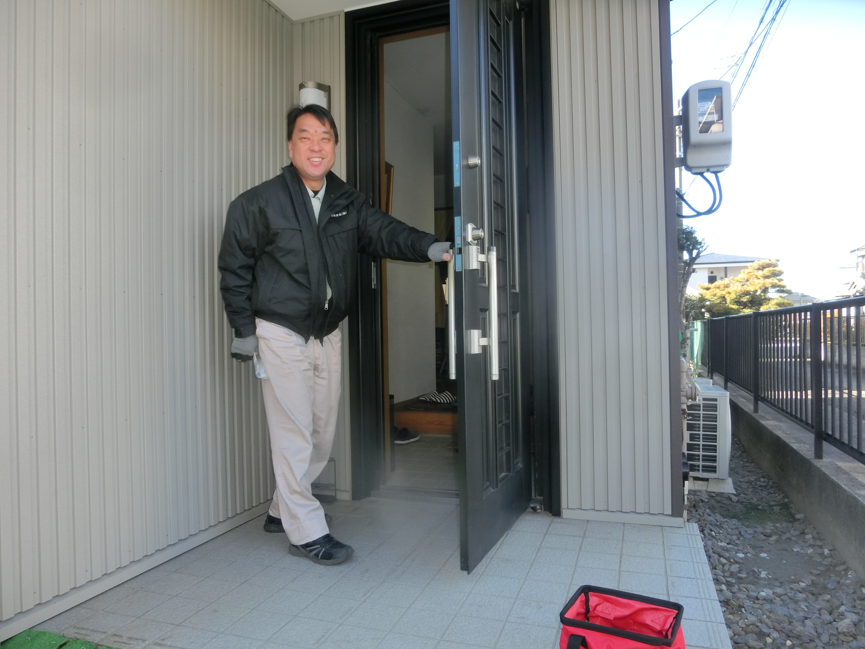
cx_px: 432
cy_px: 324
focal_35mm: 24
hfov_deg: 71.6
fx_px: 600
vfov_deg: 56.8
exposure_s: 1/125
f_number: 3
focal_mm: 4.24
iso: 80
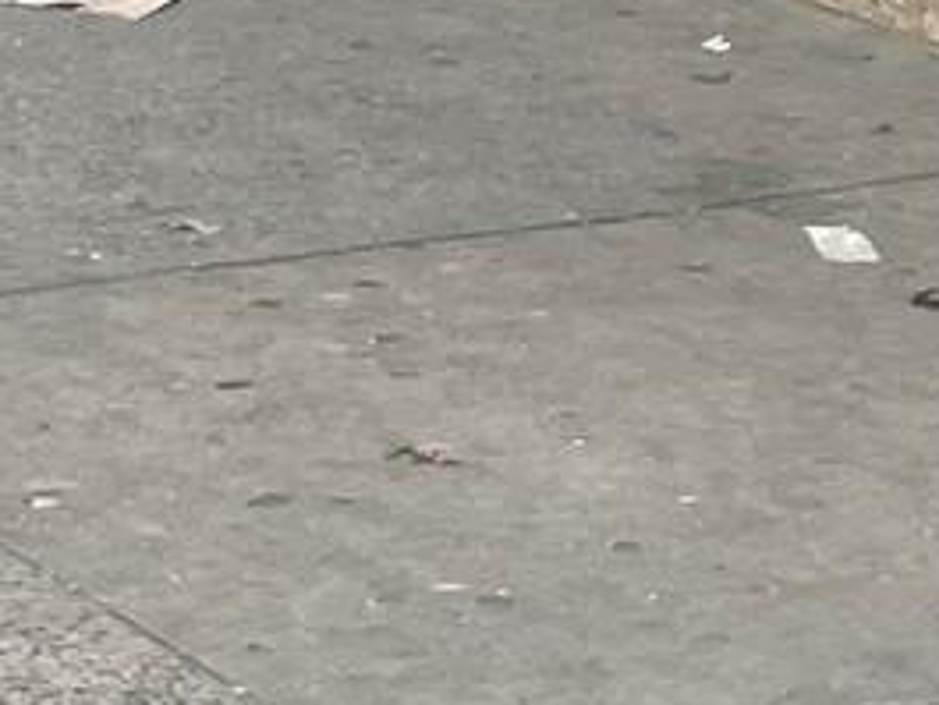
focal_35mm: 201
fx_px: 5455
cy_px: -1839
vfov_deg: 6.4
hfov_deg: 9.7
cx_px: -291
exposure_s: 1/3509
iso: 32
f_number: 1.6
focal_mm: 4.2
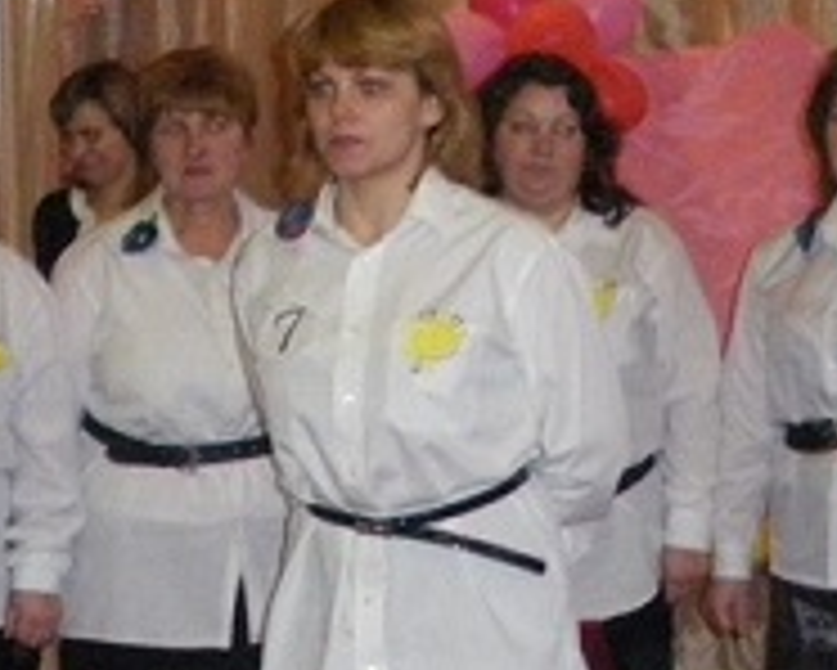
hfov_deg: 23.0
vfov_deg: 18.2
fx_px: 2057
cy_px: 609
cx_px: 382
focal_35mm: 83
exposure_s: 1/50
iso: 800
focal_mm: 6.3
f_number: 3.5
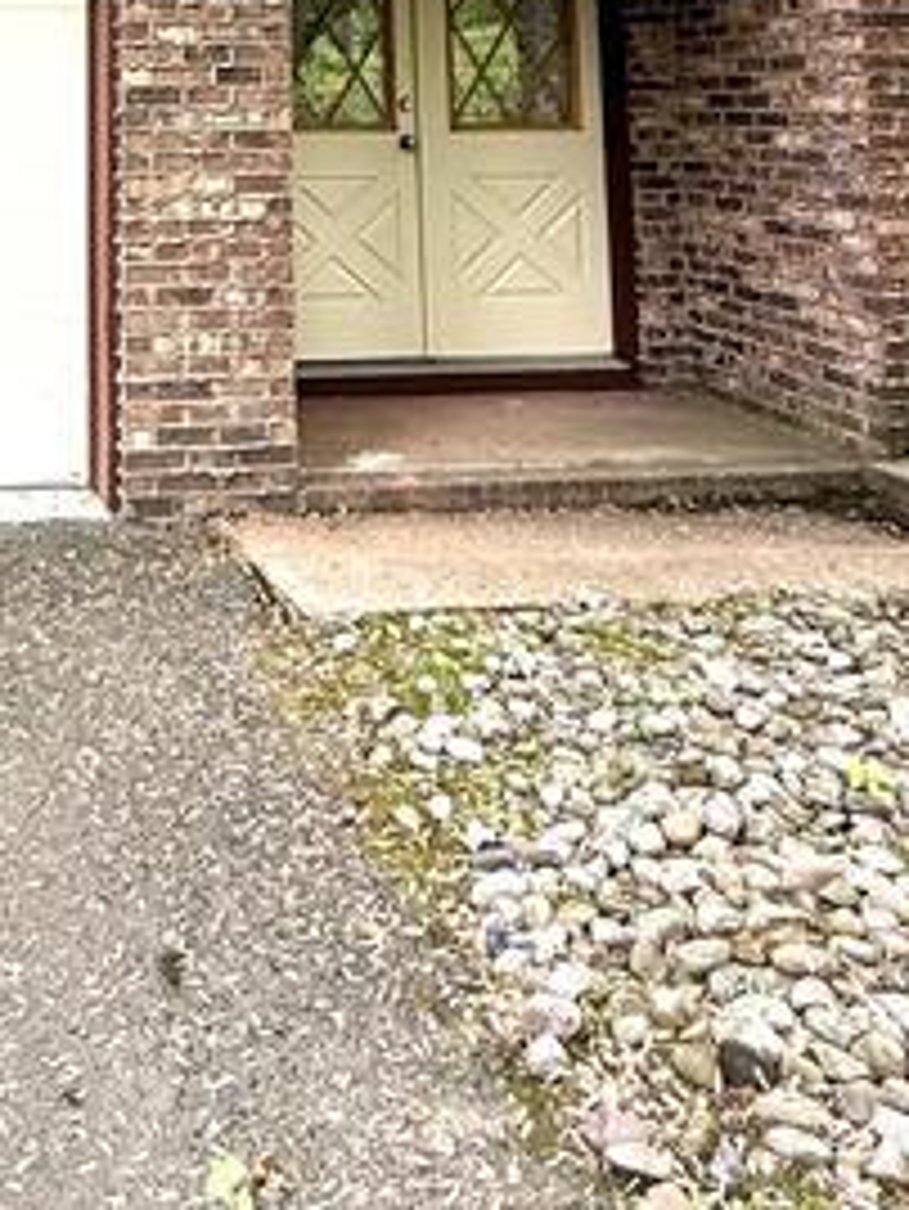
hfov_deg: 33.6
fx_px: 1399
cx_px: 54
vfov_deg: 39.6
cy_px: -67
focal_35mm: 40
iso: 50
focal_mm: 2.22
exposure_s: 1/200
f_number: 2.2
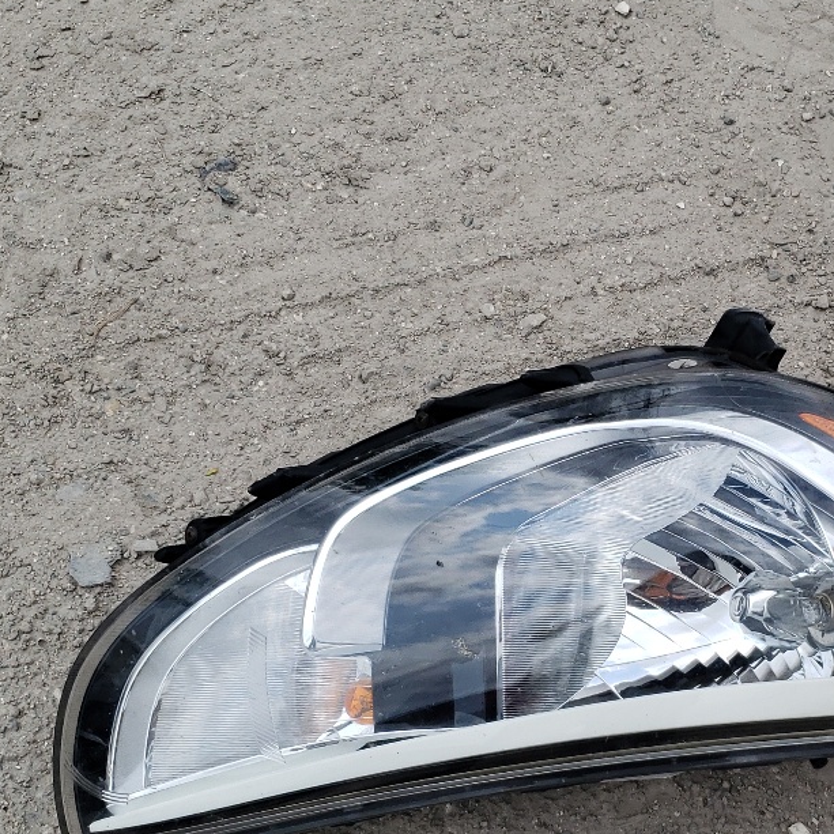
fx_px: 1635
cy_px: 520
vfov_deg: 28.5
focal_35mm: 60
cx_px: 664
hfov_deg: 28.0
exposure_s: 1/3333
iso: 50
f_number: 1.5
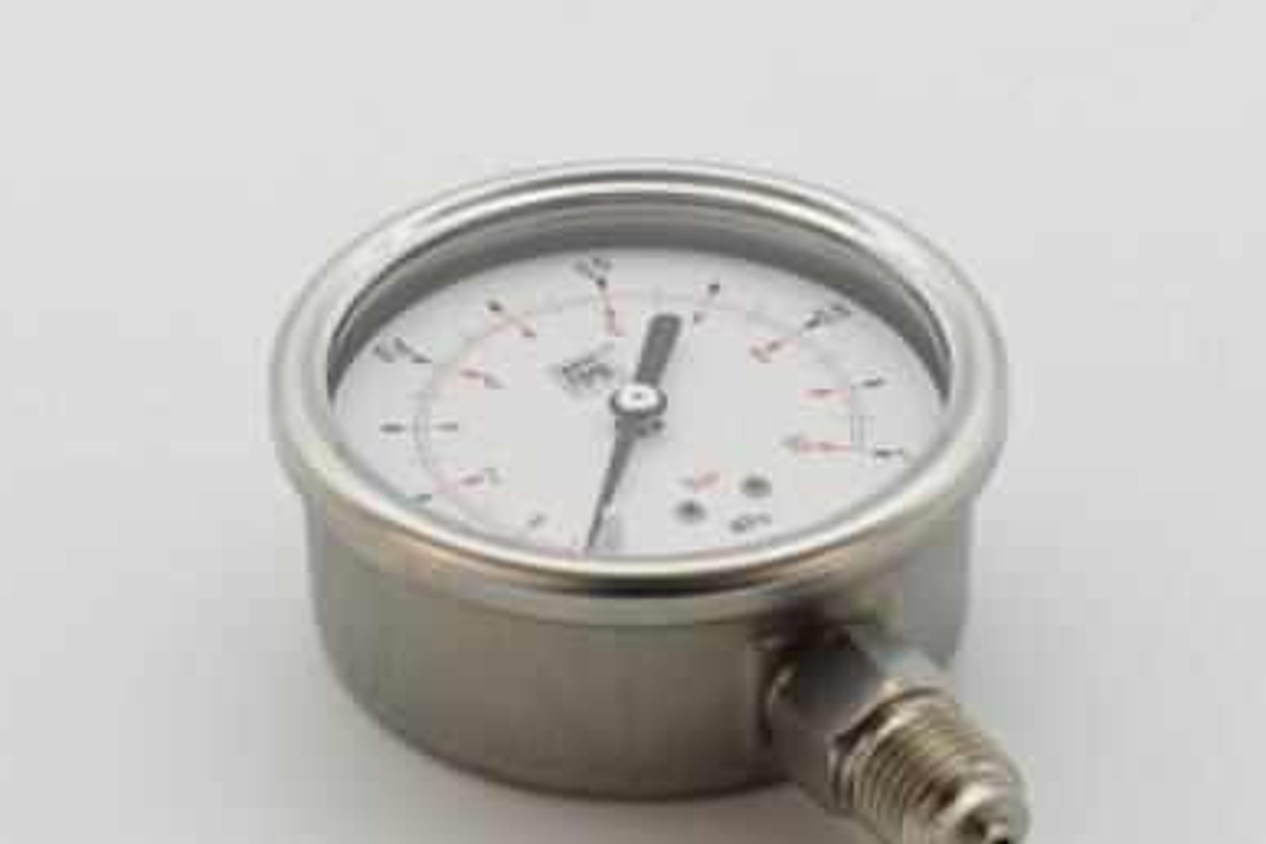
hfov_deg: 16.0
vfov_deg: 10.7
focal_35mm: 128
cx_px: 680
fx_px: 4493
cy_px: 415
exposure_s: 1/1250
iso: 1600
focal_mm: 55
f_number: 8
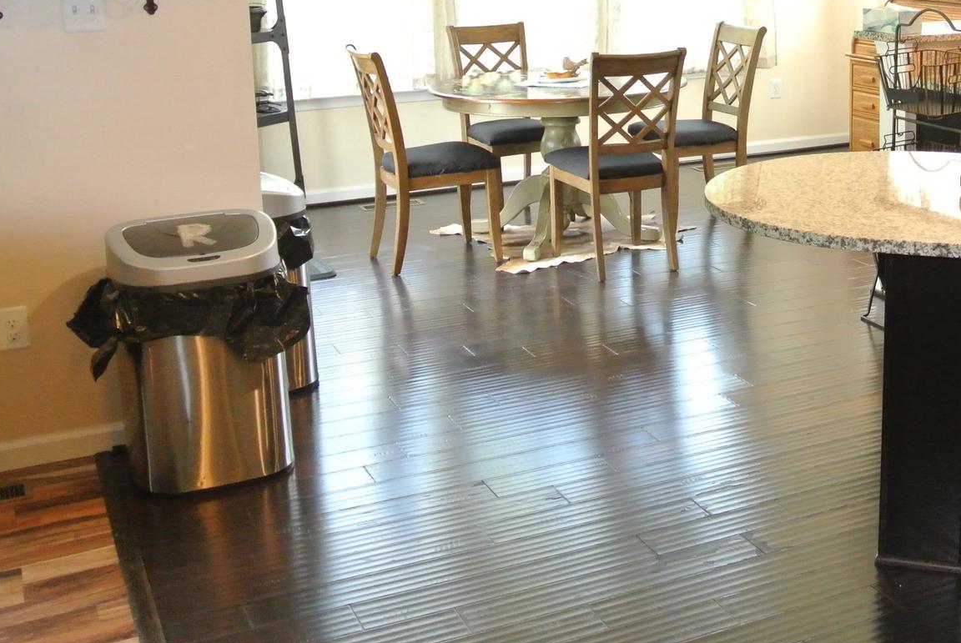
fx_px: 1283
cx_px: 734
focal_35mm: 48
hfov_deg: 39.8
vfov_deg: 27.9
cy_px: 190
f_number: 3.5
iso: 1250
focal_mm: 10
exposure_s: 1/60
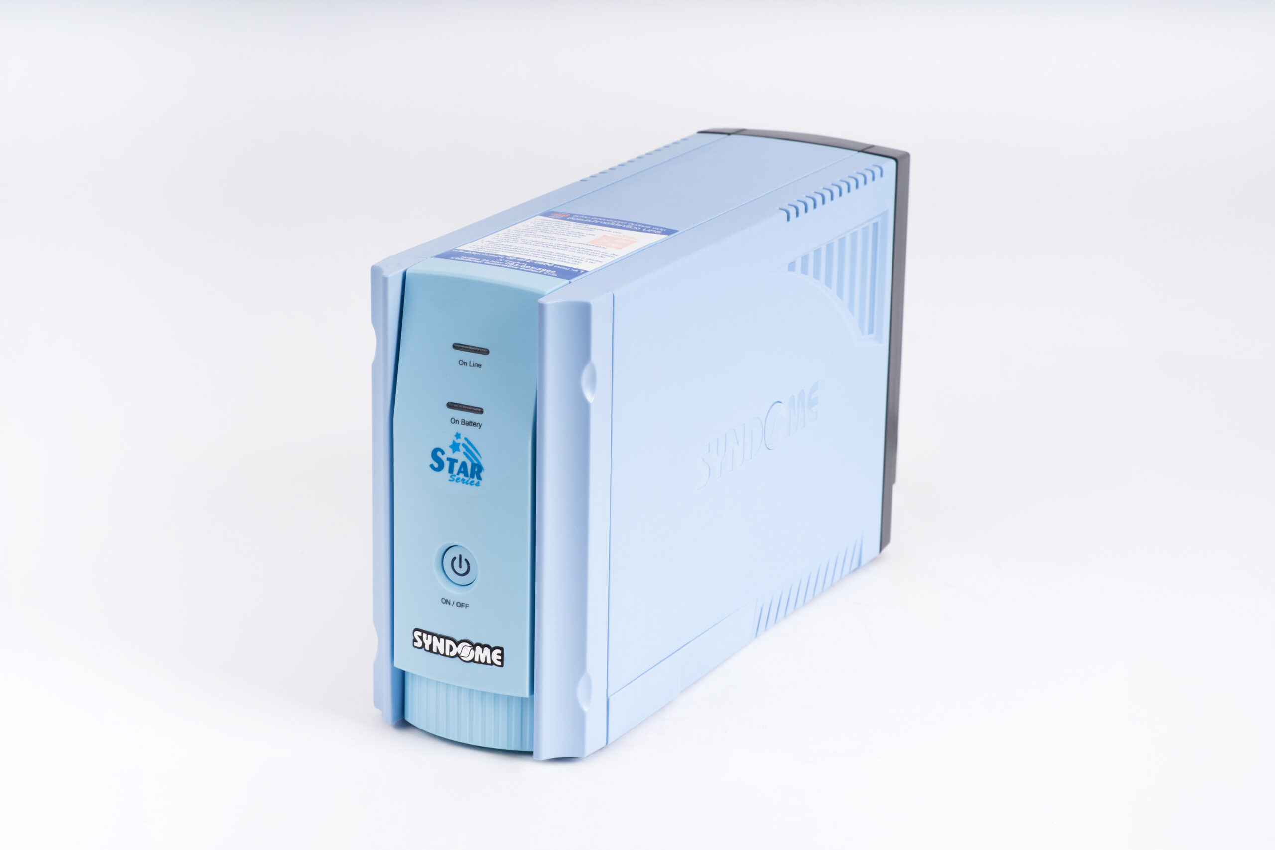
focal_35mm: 85
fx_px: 3010
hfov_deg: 23.9
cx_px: 638
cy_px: 425
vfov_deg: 16.1
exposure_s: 1/200
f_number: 16
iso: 320
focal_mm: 85
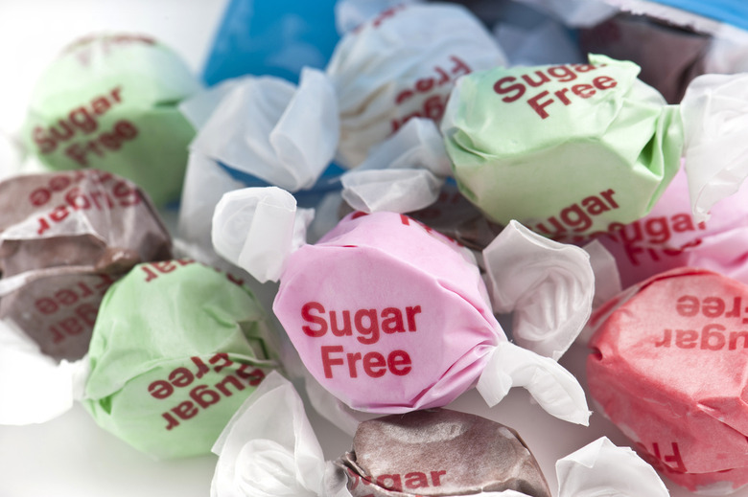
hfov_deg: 19.5
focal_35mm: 105
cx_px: 374
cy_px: 248
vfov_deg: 13.0
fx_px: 2180
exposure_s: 1/200
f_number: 14
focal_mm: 105
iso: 200
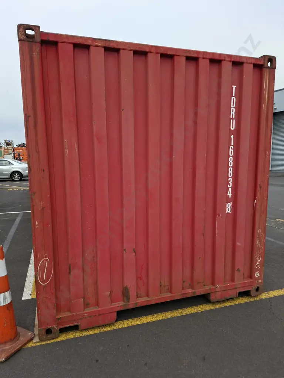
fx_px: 252
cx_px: 142
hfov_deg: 58.9
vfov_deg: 73.9
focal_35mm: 23
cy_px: 189
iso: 50
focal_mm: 5.54
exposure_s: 1/240
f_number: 1.8
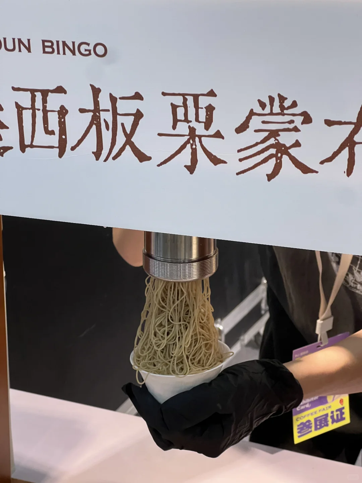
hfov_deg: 19.1
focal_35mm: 77
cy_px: 242
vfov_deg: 25.3
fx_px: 1074
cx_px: 181
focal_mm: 9
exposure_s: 1/50
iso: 250
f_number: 2.8
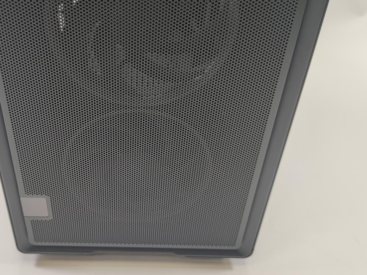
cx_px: 137
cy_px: 126
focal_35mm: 36
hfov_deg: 50.8
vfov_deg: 39.6
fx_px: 382
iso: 81
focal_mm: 6.78
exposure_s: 1/100
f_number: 1.85
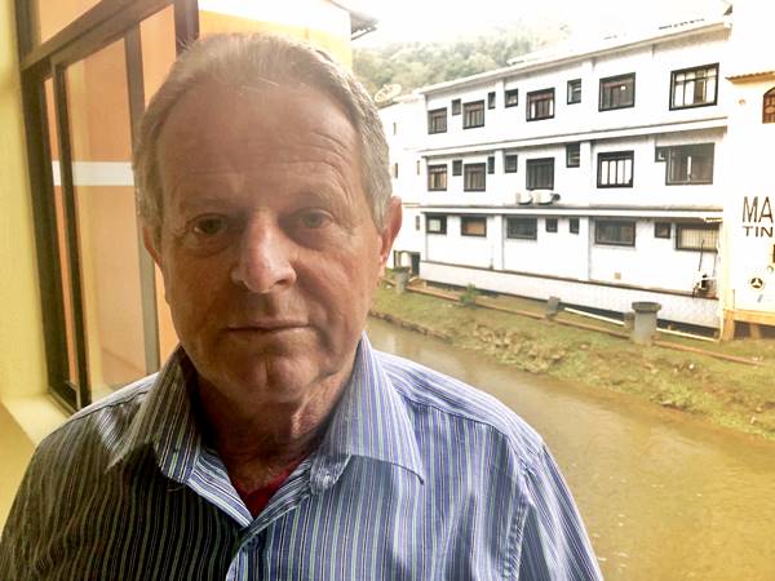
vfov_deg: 49.7
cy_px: 290
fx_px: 627
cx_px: 388
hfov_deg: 63.4
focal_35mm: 28
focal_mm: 3.99
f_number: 1.8
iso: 40
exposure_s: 1/15
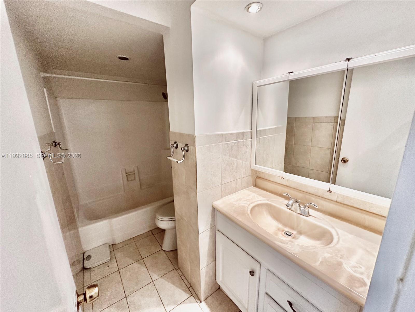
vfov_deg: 85.7
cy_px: 156
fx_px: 168
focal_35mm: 14
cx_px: 208
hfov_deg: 102.1
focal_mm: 2.22
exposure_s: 1/120
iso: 250
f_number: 2.2
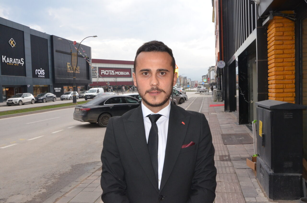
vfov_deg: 41.5
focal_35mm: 32
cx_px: 154
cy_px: 102
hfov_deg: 59.6
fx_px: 268
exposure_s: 1/250
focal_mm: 21
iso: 2000
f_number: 18
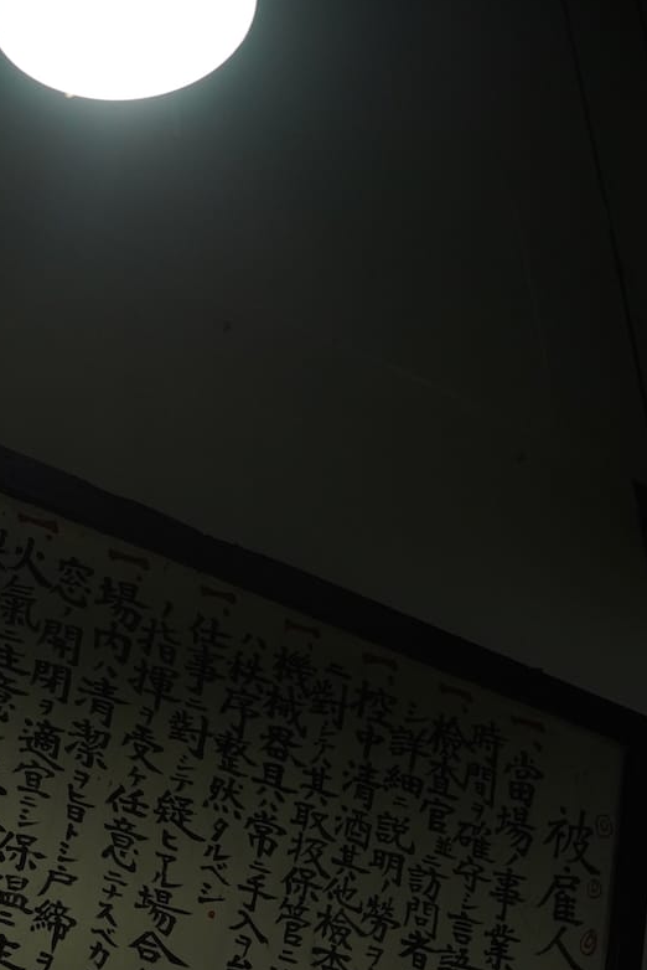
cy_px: 527
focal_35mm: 90
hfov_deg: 15.2
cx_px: 217
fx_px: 2424
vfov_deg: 22.6
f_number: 2.8
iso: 2500
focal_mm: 55
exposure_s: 1/200
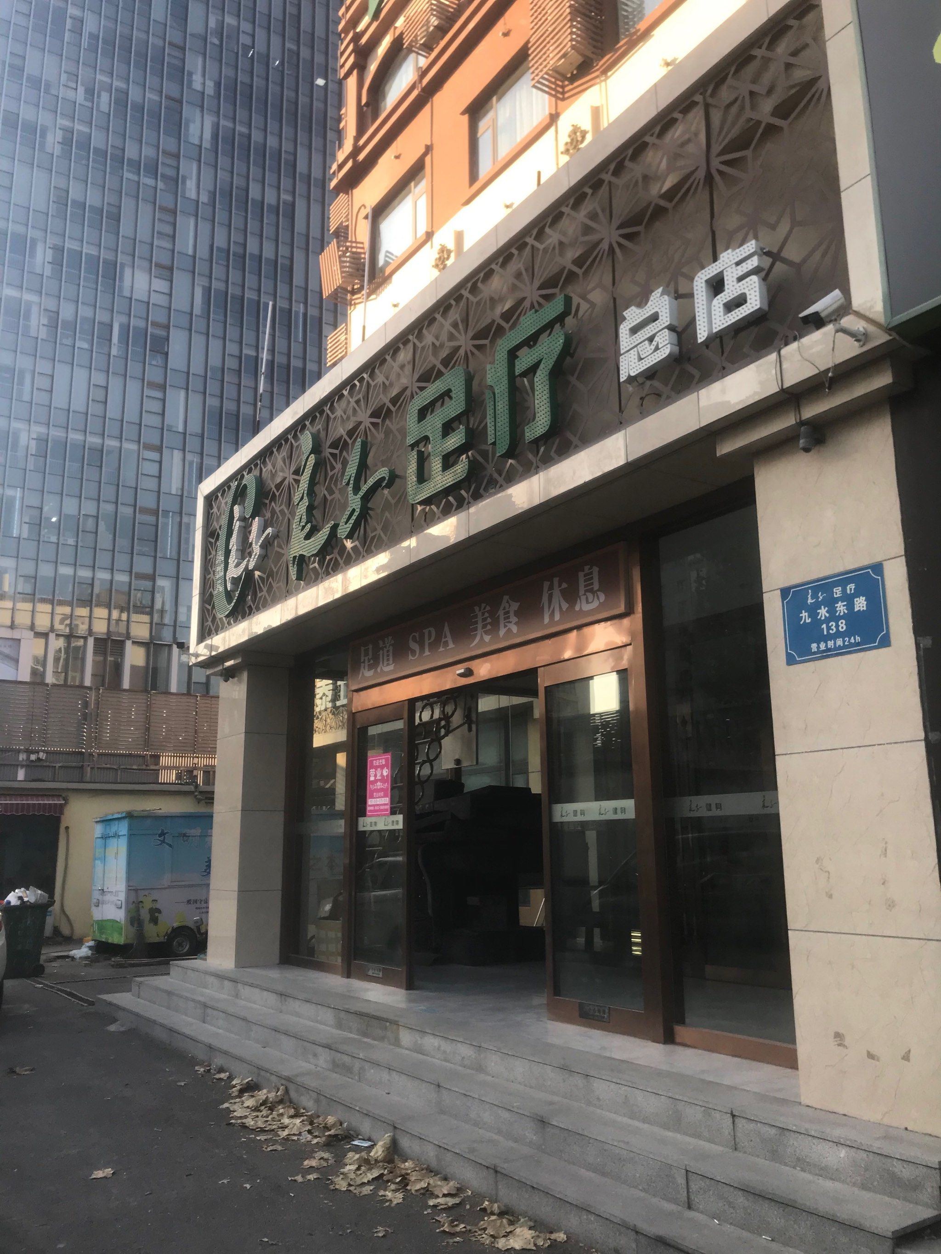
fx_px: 1015
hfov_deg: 49.8
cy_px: 627
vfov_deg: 63.4
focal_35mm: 28
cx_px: 470
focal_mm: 3.99
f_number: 1.8
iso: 20
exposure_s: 1/443
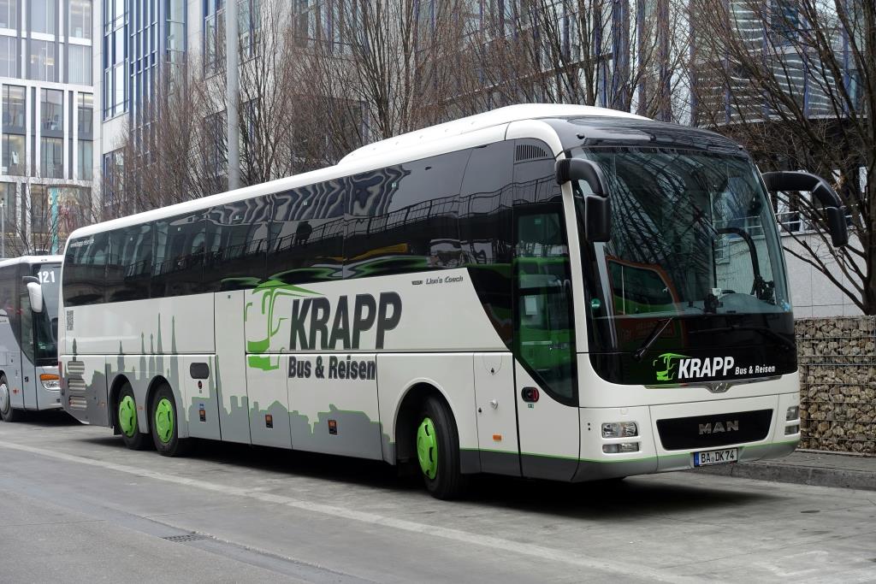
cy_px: 292
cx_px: 438
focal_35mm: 56
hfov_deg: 35.6
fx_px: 1363
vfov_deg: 24.2
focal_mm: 20.43
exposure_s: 1/80
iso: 125
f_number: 4
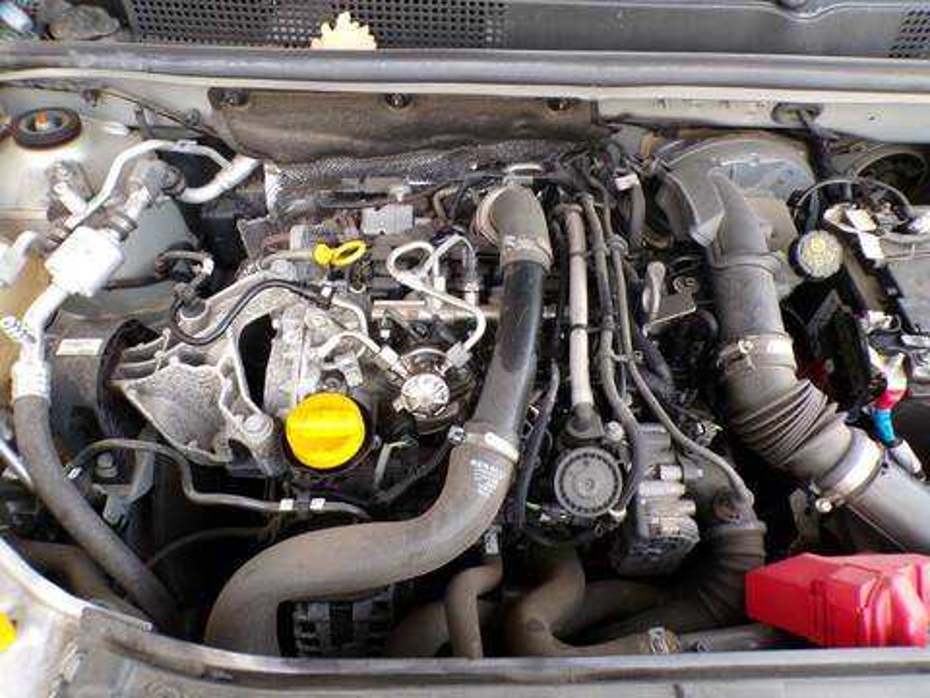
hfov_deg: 71.6
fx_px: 645
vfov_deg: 56.8
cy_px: 349
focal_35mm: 24
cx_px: 465
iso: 100
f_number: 4.4
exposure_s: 1/45
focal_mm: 4.3
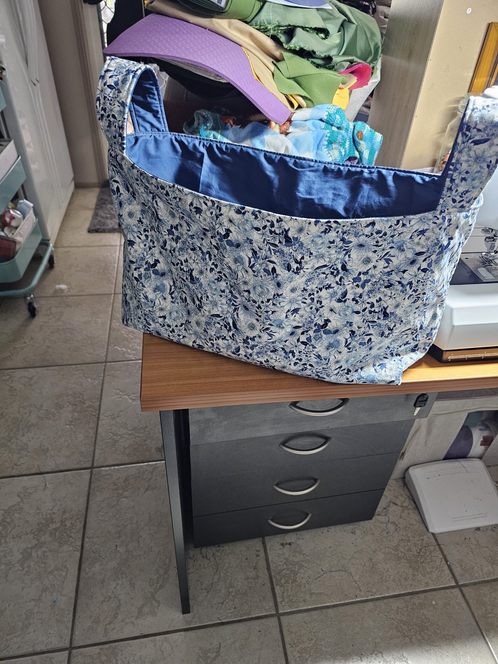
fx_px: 441
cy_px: 332
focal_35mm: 23
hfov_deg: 58.9
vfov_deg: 73.9
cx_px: 249
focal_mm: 6.3
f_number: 1.7
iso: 640
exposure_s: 1/25
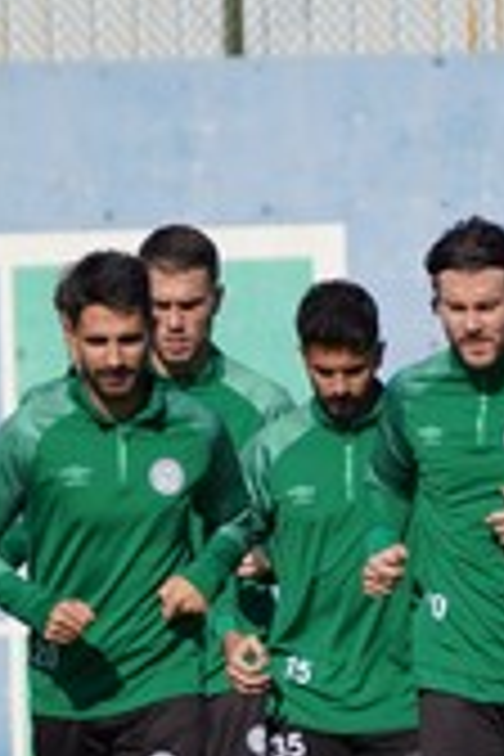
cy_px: 880
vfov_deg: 2.5
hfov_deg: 1.7
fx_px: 16988
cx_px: 544
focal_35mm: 809
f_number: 5.6
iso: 100
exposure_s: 1/640
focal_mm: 203
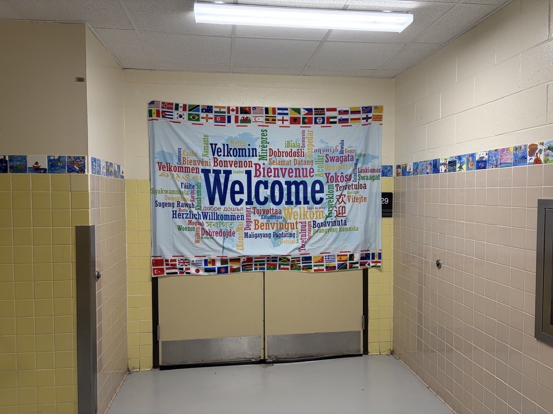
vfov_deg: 53.1
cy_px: 207
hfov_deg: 67.3
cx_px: 276
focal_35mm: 26
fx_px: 415
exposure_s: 1/120
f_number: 1.6
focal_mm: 5.96
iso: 100
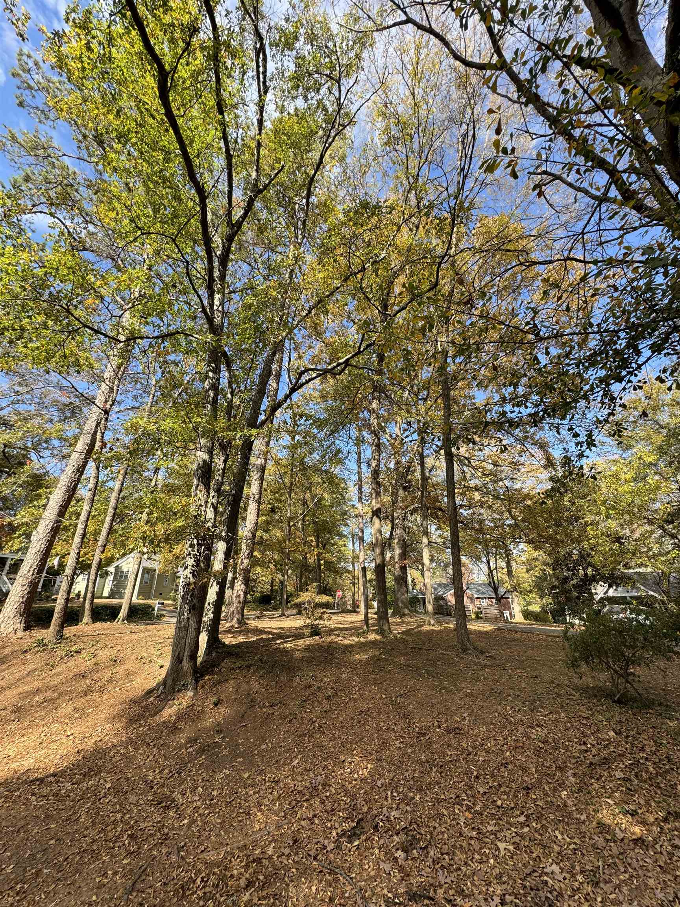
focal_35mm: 14
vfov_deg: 102.1
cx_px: 340
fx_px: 367
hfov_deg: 85.7
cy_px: 454
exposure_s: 1/456
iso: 40
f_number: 2.2
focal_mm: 2.22
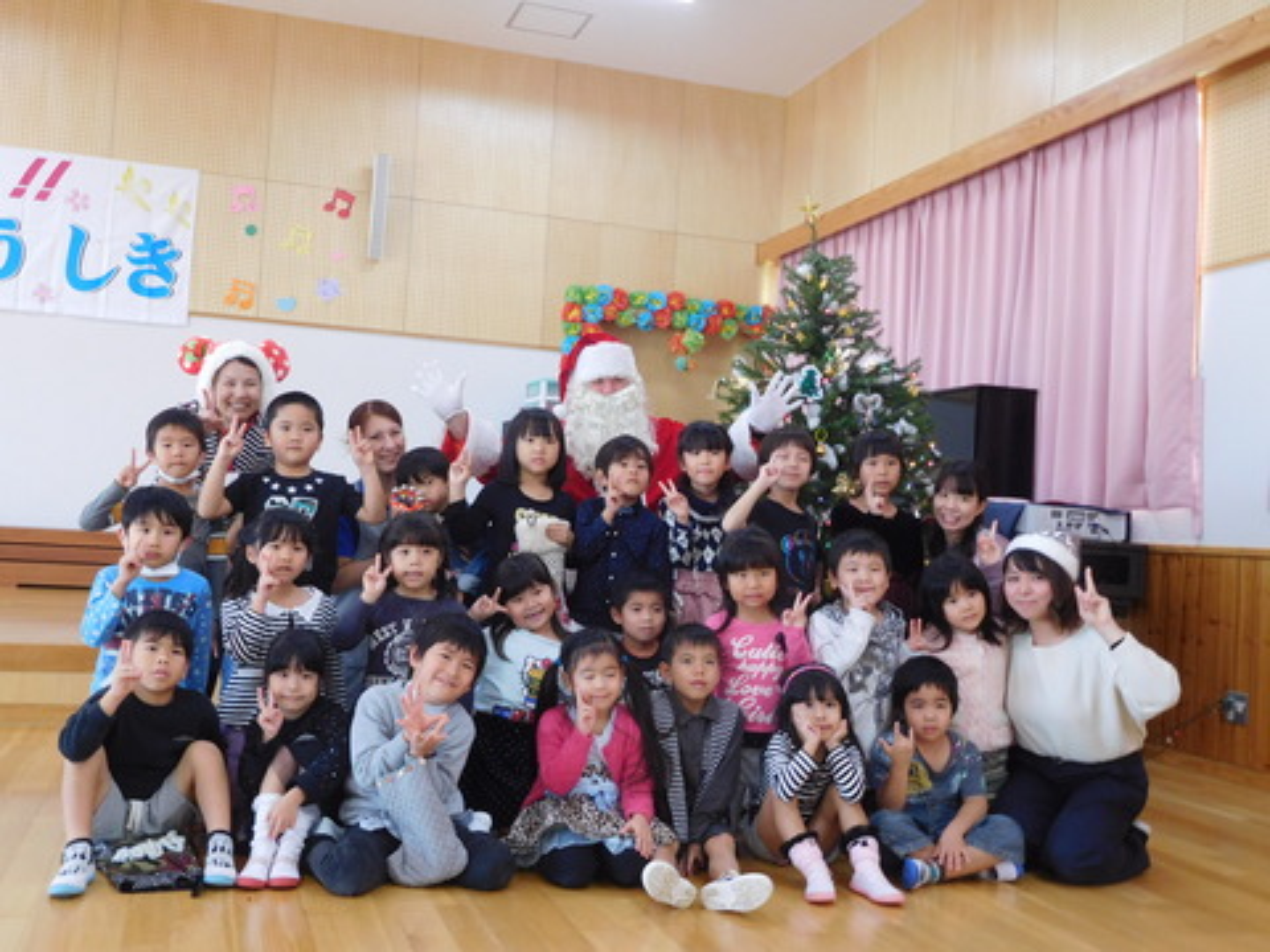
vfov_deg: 40.7
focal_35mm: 35
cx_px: 635
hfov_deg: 52.6
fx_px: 1284
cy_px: 476
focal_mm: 6.2
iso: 220
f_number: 3.8
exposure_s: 1/30
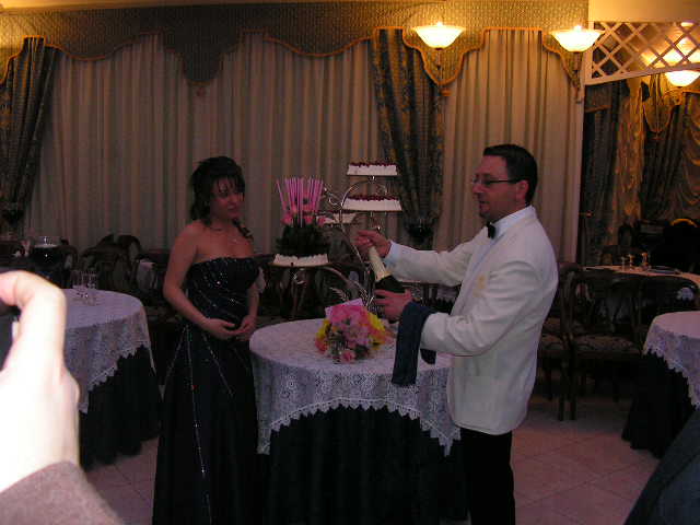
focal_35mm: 36
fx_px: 728
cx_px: 350
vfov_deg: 39.7
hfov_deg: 51.4
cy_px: 262
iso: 200
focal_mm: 6
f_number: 3.2
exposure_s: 1/40
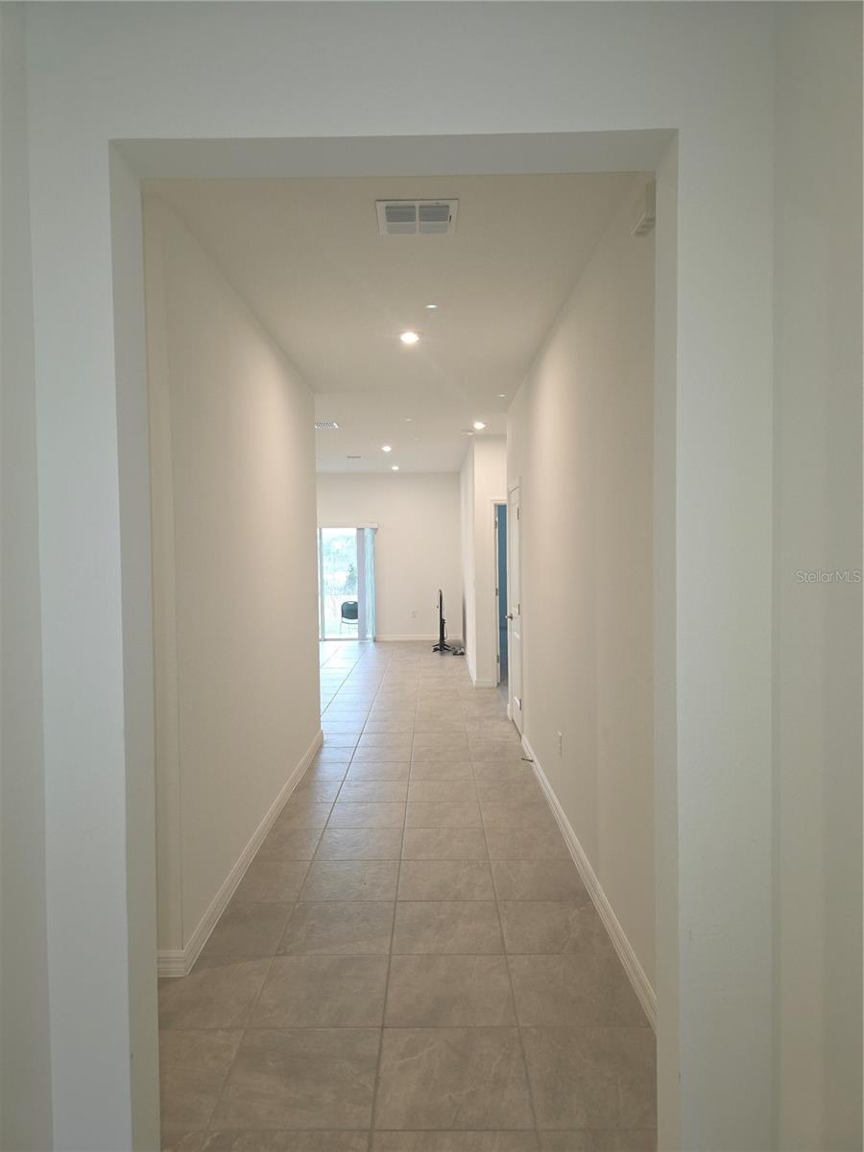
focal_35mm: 23
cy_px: 576
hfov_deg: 58.9
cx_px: 432
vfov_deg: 73.9
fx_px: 765
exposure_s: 1/60
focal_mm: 6.3
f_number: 1.7
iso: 100
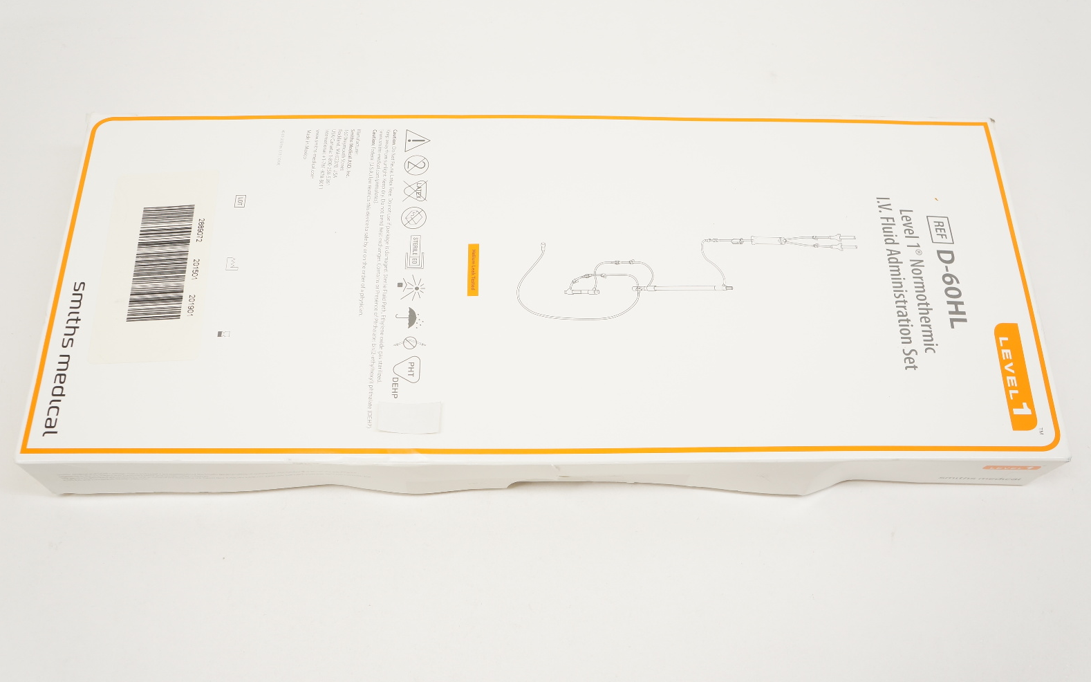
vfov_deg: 38.8
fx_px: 967
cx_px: 549
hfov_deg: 58.9
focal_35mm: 33
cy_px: 330
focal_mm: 21
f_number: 6.3
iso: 400
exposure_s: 1/60
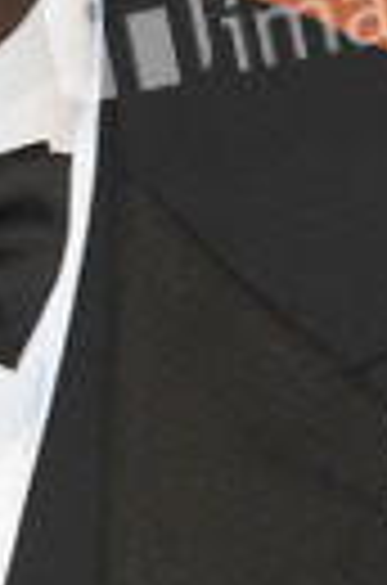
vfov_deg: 2.5
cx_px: -137
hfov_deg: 1.7
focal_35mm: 811
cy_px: -230
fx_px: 13139
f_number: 4.5
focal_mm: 175
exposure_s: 1/160
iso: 320
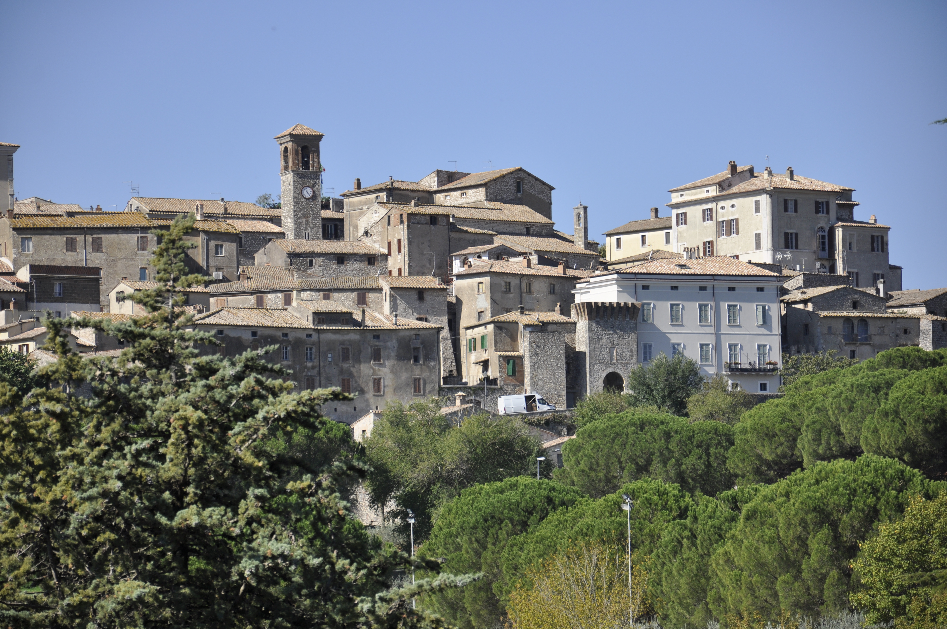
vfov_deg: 8.7
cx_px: 474
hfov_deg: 13.1
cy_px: 314
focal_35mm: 158
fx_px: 4138
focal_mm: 105
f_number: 5.6
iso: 200
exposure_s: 1/1000
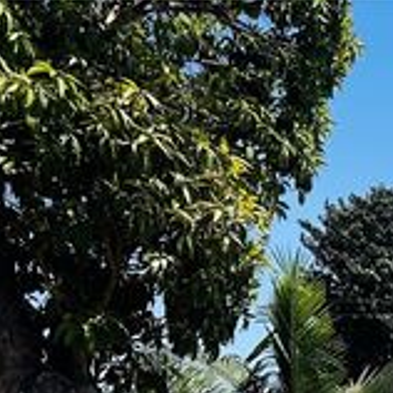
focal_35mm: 67
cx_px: 537
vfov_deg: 23.6
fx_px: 861
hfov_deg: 22.5
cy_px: 464
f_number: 1.78
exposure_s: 1/5000
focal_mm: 6.86
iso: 80
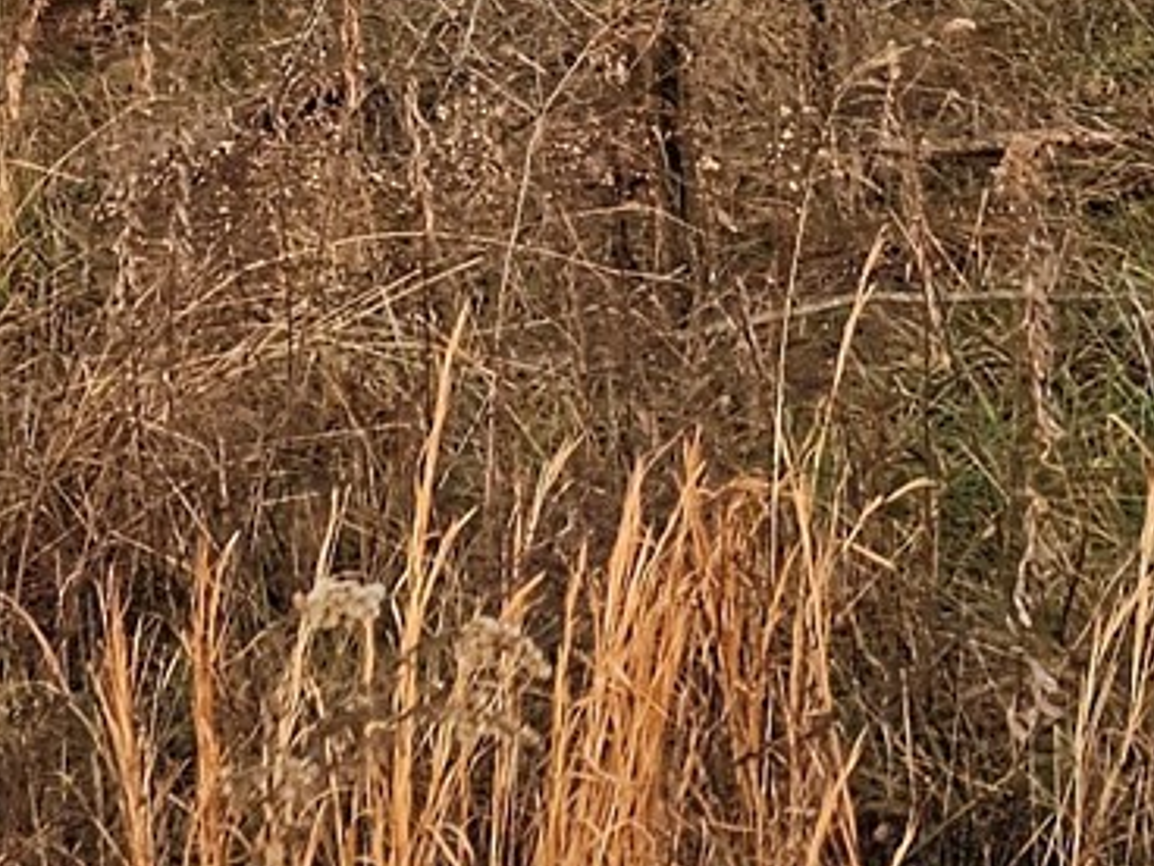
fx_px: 4000
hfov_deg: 16.2
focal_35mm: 120
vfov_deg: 11.6
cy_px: -596
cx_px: 135
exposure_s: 1/120
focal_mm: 6.3
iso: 160
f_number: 1.7
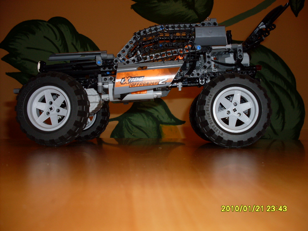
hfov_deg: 49.0
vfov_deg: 37.7
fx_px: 338
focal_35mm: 38
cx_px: 154
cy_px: 116
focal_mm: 6.3
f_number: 2.8
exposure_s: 1/45
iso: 100
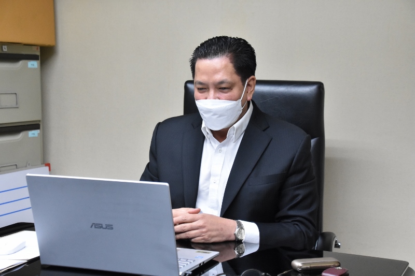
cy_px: 138
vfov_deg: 20.6
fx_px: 761
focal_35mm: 66
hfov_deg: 30.5
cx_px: 208
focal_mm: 44
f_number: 5.6
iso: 3200
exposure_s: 1/160
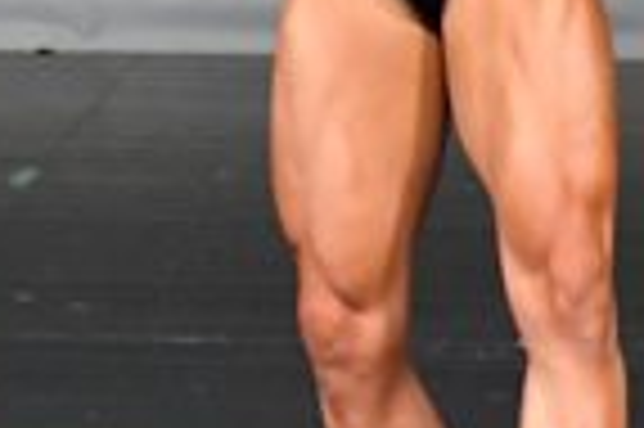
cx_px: -408
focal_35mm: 1631
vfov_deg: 0.8
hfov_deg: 1.3
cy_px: -86
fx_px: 29143
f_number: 5.6
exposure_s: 1/400
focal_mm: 200
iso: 5000
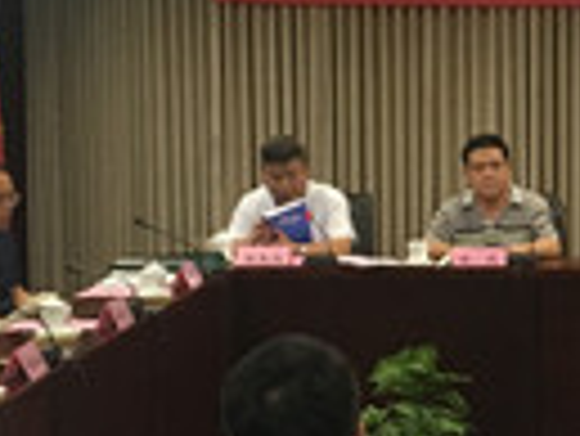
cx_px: 692
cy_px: 247
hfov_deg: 14.2
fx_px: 2264
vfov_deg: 11.0
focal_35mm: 135
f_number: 2.2
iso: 200
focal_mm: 4.15
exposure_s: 1/33
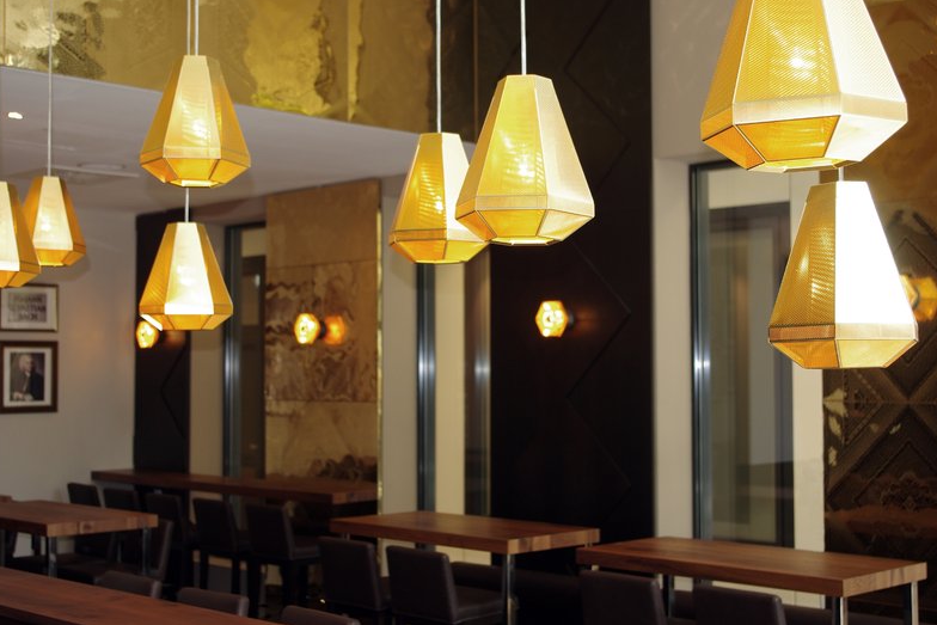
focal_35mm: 53
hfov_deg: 37.5
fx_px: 1380
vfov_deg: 25.5
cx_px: 468
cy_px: 314
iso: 200
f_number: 4.5
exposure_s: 1/25
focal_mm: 35
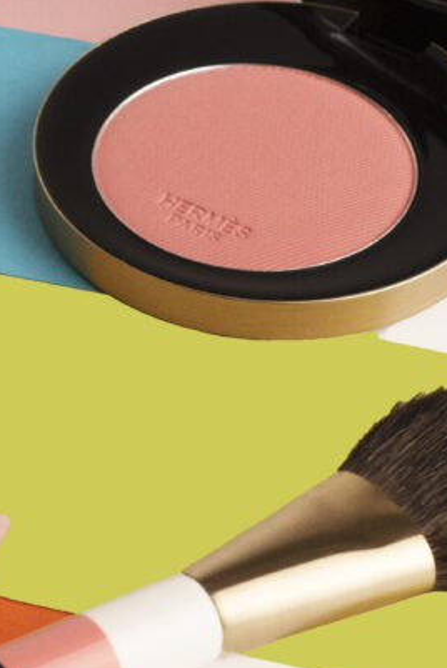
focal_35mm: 241
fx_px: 4481
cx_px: 33
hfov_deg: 5.7
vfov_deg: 8.5
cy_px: 486
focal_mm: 50
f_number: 7.1
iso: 640
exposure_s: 1/50
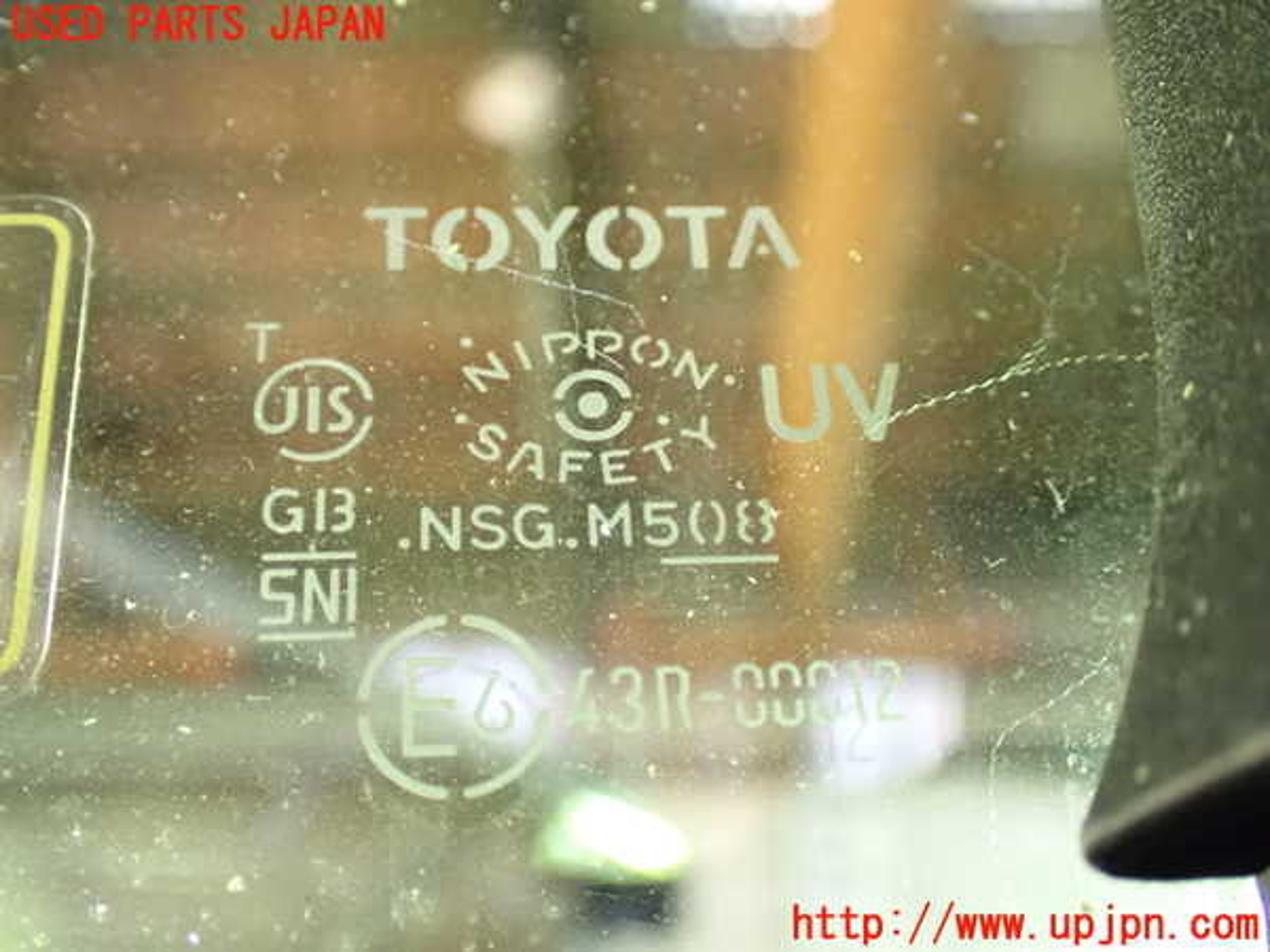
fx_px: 1504
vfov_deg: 35.1
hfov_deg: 45.8
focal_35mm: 41
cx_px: 635
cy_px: 476
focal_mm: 7.31
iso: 1600
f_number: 2.8
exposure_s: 1/30
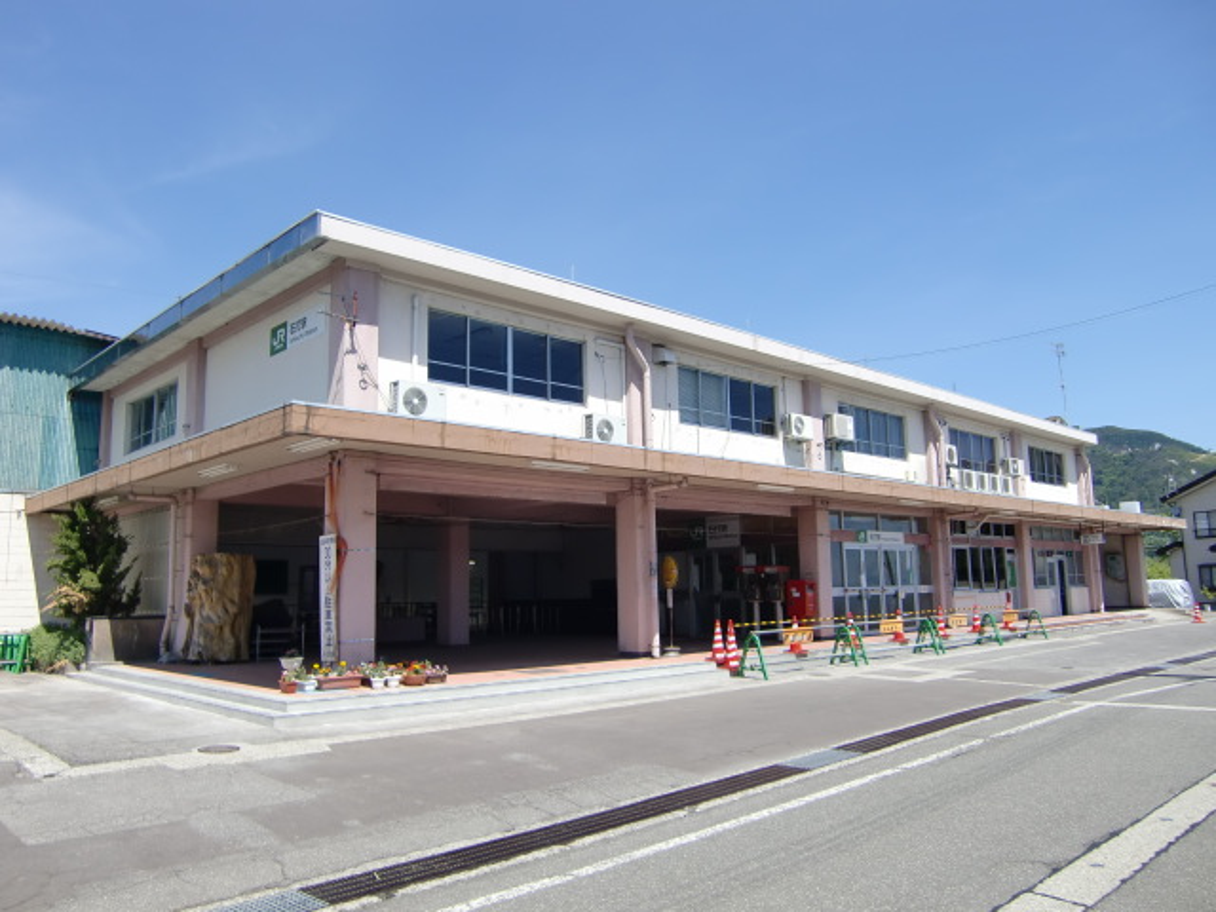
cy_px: 456
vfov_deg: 49.7
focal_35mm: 28
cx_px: 608
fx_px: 984
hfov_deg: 63.4
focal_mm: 4.9
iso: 64
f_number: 7
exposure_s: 1/160
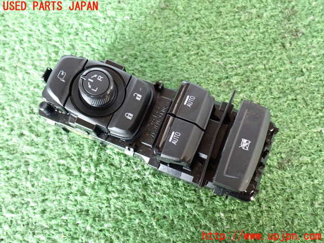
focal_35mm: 36
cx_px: 162
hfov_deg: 51.4
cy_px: 122
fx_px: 337
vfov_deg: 39.7
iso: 800
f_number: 2.5
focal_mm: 6.37
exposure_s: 1/30
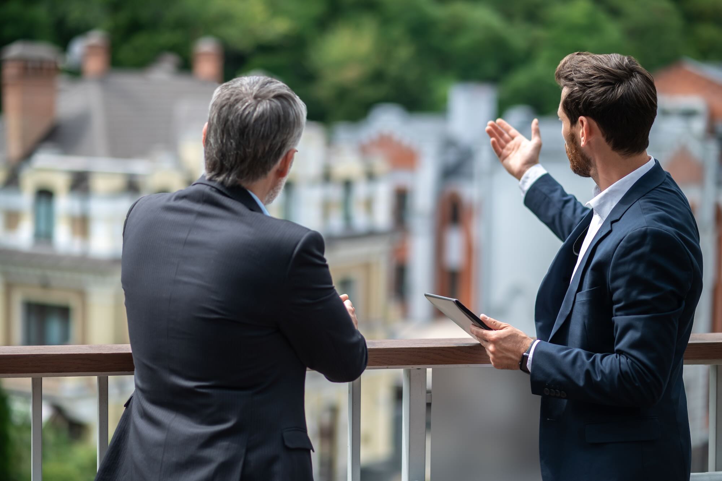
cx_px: 361
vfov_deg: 16.1
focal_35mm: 85
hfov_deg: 23.9
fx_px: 1704
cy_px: 240
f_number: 2.2
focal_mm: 85
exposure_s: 1/3200
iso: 200
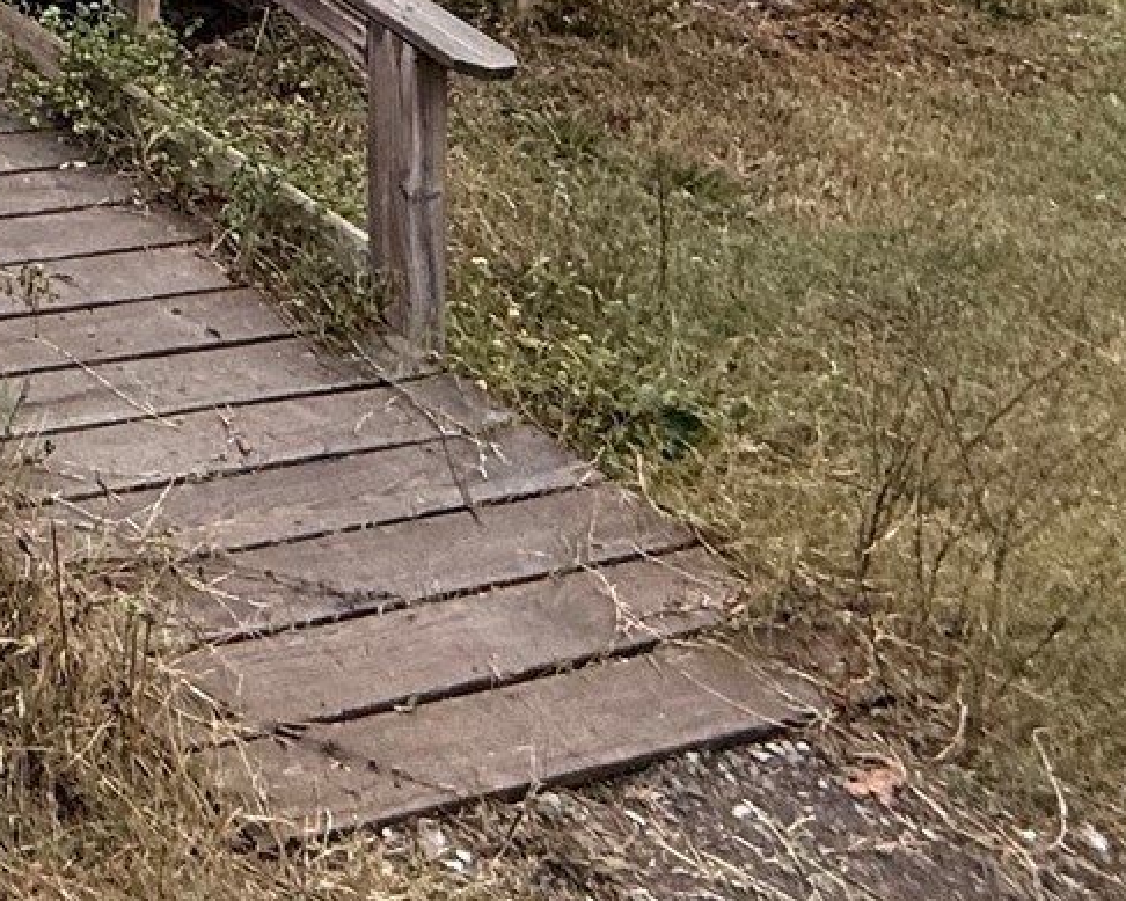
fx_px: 1800
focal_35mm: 54
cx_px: -772
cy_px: -378
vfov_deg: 23.5
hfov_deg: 23.3
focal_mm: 2.22
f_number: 2.2
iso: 160
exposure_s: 1/99
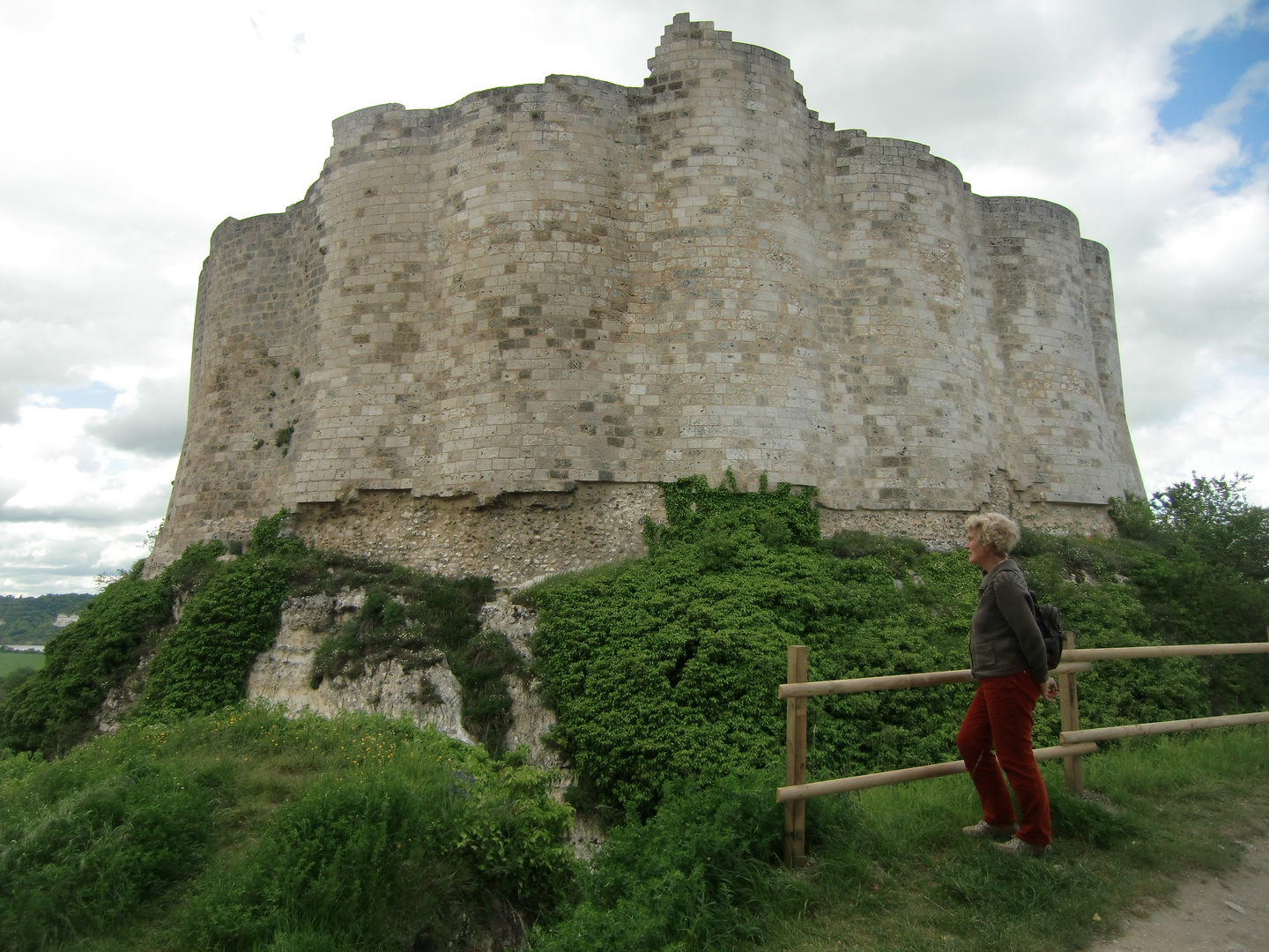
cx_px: 634
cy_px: 476
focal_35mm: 24
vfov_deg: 56.8
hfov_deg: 71.6
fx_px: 880
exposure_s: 1/500
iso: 64
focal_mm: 4.3
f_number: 3.2
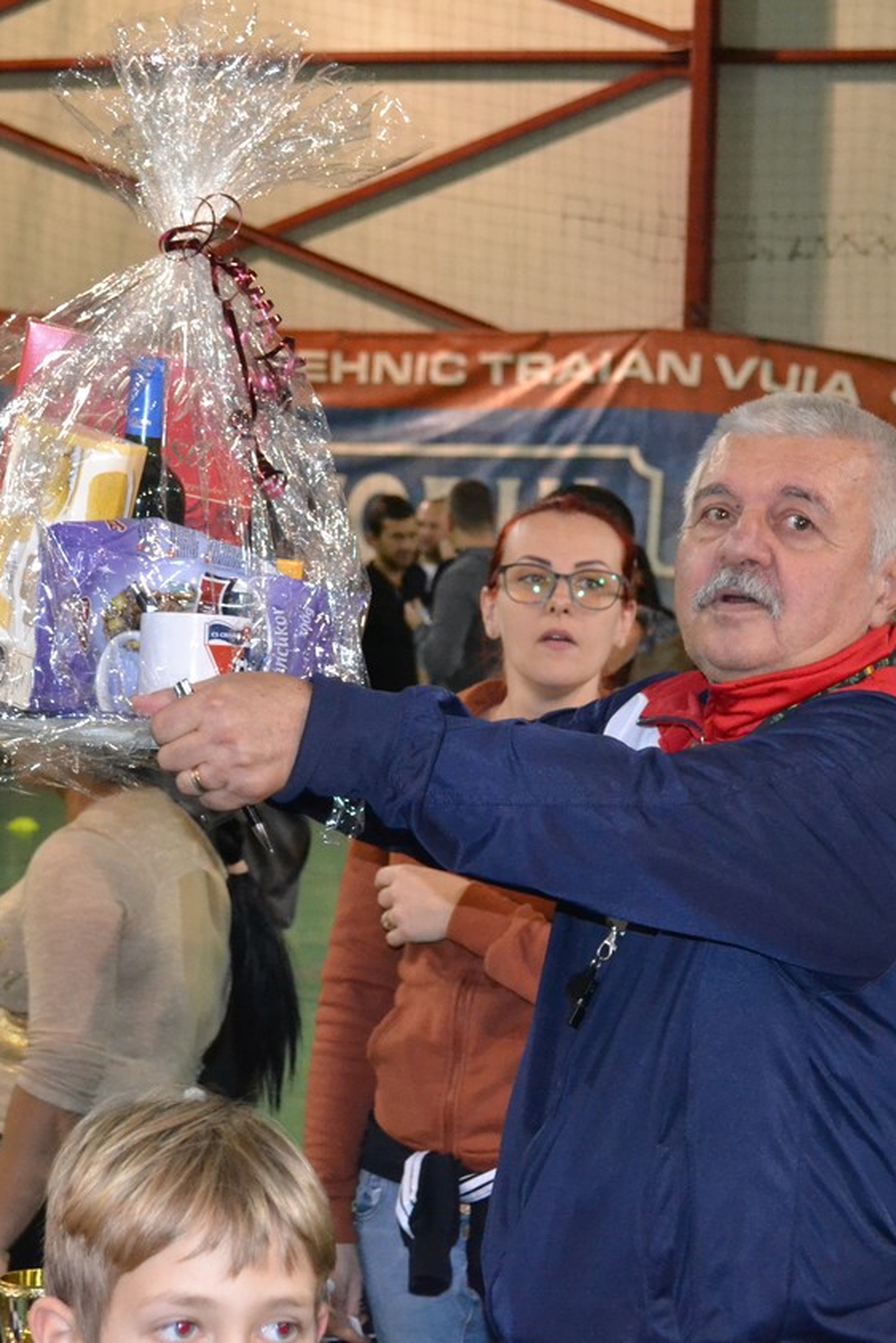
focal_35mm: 82
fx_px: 3061
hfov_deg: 16.7
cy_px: 678
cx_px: 467
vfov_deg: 24.8
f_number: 5
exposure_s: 1/60
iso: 3200
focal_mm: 36
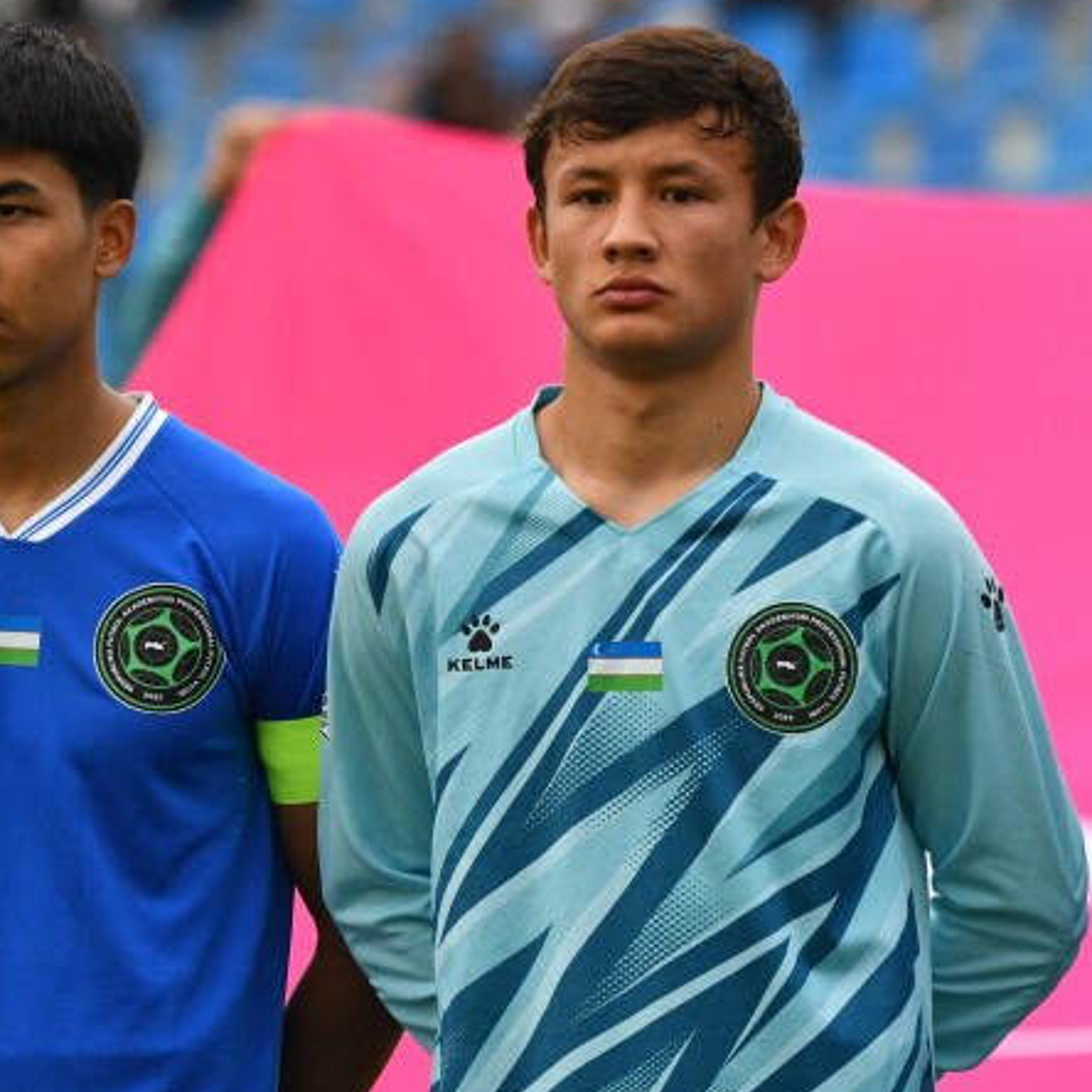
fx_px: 19130
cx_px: 674
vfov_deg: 3.3
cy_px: 587
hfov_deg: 3.3
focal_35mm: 536
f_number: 5.6
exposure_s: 1/640
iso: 2000
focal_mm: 280
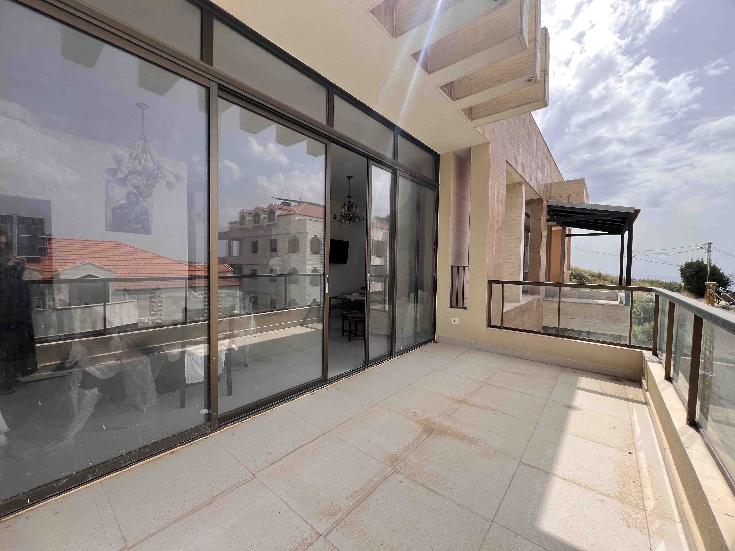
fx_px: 276
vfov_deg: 89.9
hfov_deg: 106.2
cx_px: 368
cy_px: 276
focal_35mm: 13
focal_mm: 1.57
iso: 32
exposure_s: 1/645
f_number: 1.8
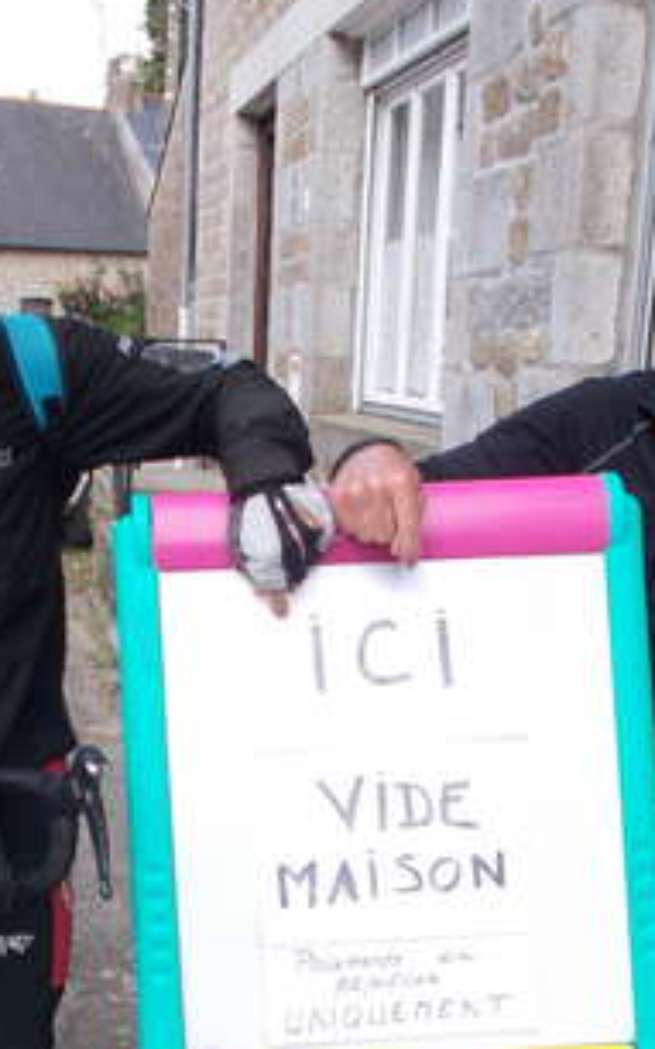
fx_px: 1544
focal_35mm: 54
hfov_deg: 23.9
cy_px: 747
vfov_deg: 36.9
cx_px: 240
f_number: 8
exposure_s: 1/80
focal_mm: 4.6
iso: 80
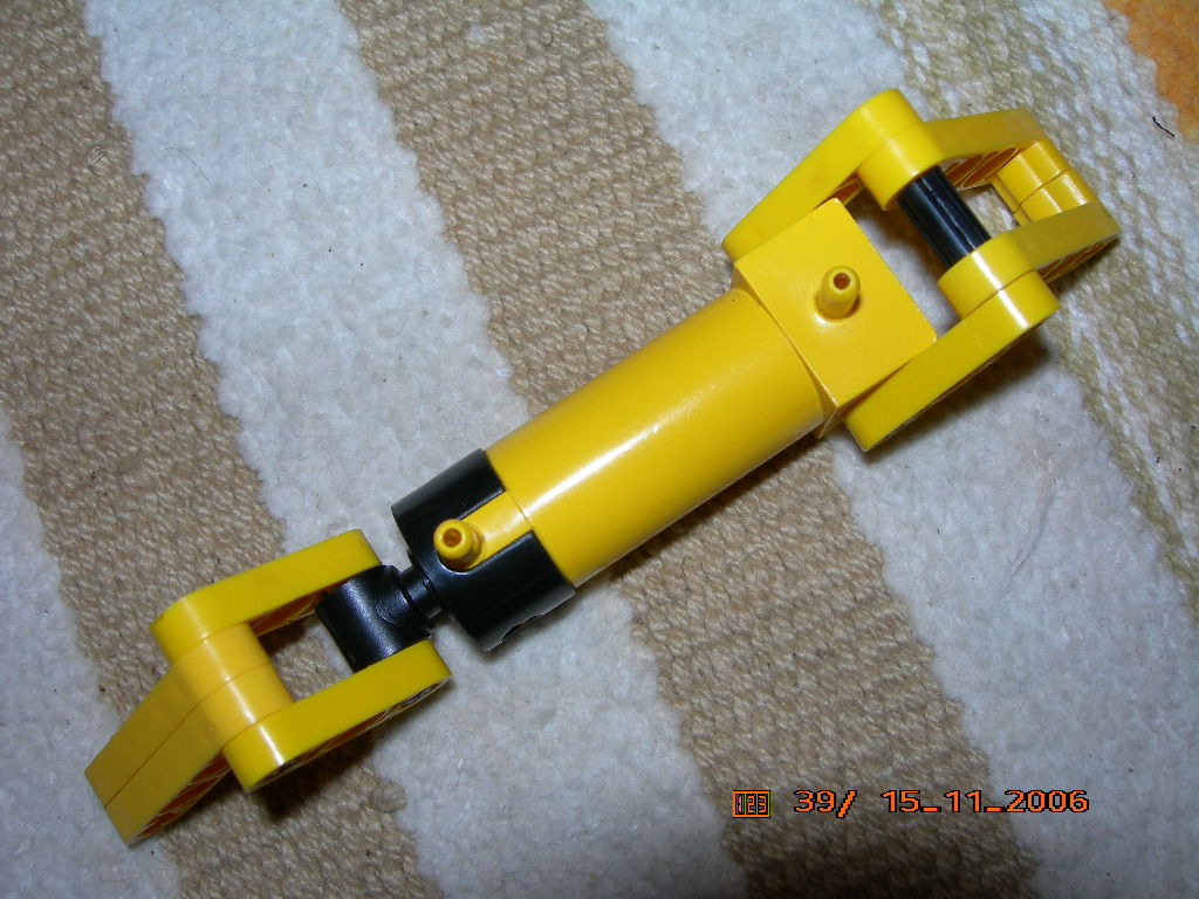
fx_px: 1316
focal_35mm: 38
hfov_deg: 49.0
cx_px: 600
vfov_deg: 37.7
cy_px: 450
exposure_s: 1/60.1
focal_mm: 7.8
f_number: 4.8
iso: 50
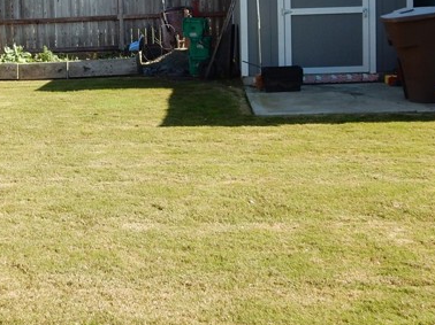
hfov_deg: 31.6
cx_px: 176
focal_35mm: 61
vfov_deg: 23.7
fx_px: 766
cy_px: 80
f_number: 4
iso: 125
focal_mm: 6.4
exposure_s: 1/400
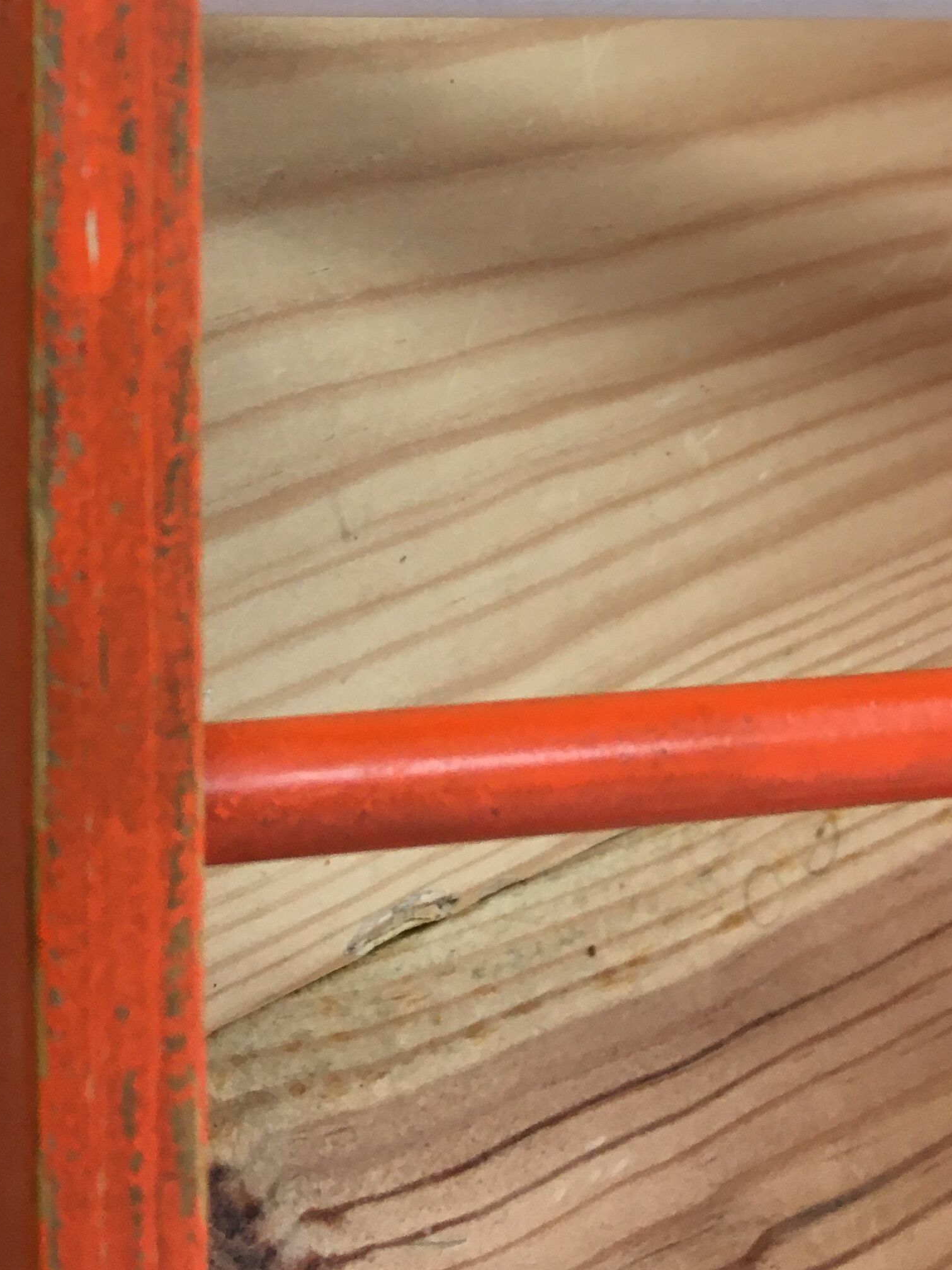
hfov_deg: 24.5
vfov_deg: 31.3
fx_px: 2127
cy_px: 66
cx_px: 96
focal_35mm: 58
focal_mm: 4.15
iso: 50
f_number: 2.2
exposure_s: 1/33
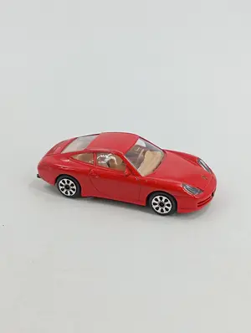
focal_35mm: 28
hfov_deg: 49.9
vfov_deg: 63.4
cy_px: 166
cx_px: 126
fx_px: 270
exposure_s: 1/100
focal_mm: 4.22
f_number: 1.8
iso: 82
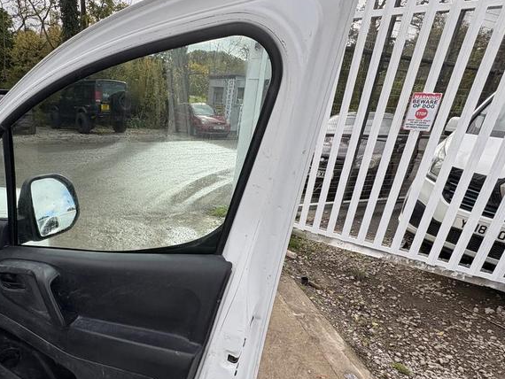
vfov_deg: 60.4
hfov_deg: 74.3
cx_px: 174
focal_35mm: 22
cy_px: 233
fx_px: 321
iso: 40
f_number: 2.2
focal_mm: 2.22
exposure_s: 1/529
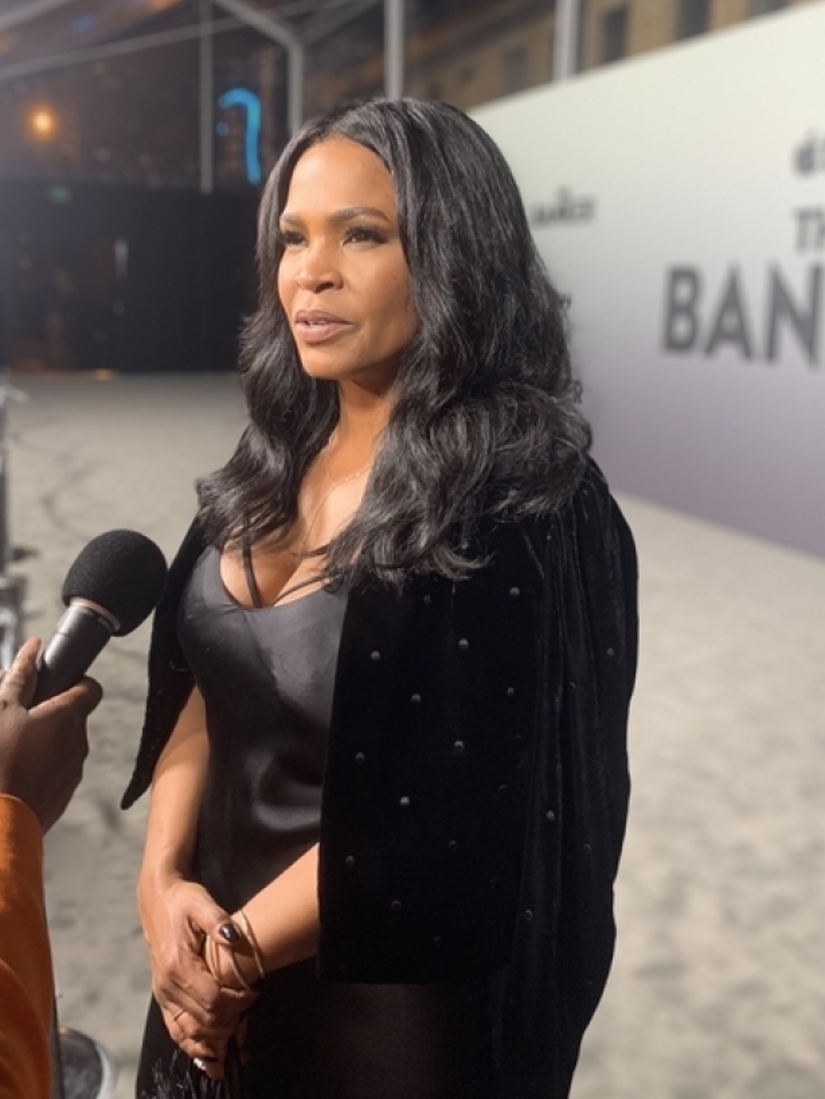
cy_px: 479
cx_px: 361
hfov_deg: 39.6
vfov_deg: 51.2
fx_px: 1143
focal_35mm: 36
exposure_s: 1/60
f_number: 1.8
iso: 100
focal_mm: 4.25
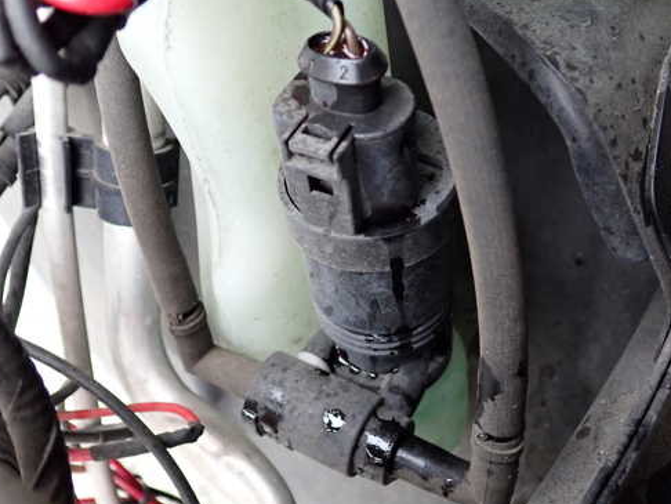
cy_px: 249
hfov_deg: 50.1
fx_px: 718
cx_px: 326
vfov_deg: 38.7
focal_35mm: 37
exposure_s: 1/200
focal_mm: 5.4
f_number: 2.3
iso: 500
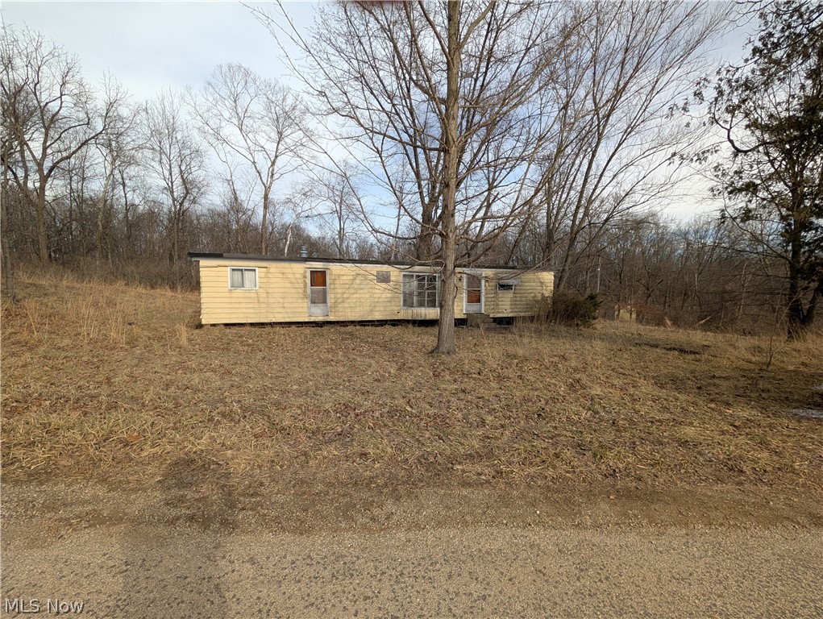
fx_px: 286
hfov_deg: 110.5
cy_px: 310
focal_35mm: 12
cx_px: 412
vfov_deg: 94.6
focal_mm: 2.02
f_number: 1.7
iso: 51
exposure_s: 1/1887
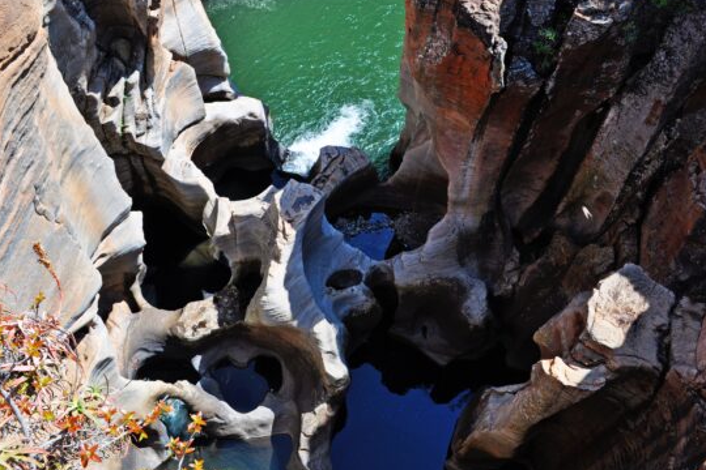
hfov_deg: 61.9
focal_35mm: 30
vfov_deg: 43.6
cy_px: 234
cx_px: 327
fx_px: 588
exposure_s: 1/250
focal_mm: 18
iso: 250
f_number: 10
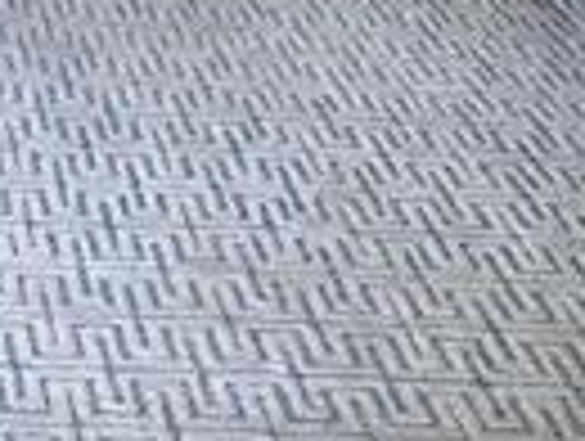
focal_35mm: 128
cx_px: -202
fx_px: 2167
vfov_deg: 10.3
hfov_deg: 14.6
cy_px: -549
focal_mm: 5.96
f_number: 1.6
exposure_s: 1/121
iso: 80
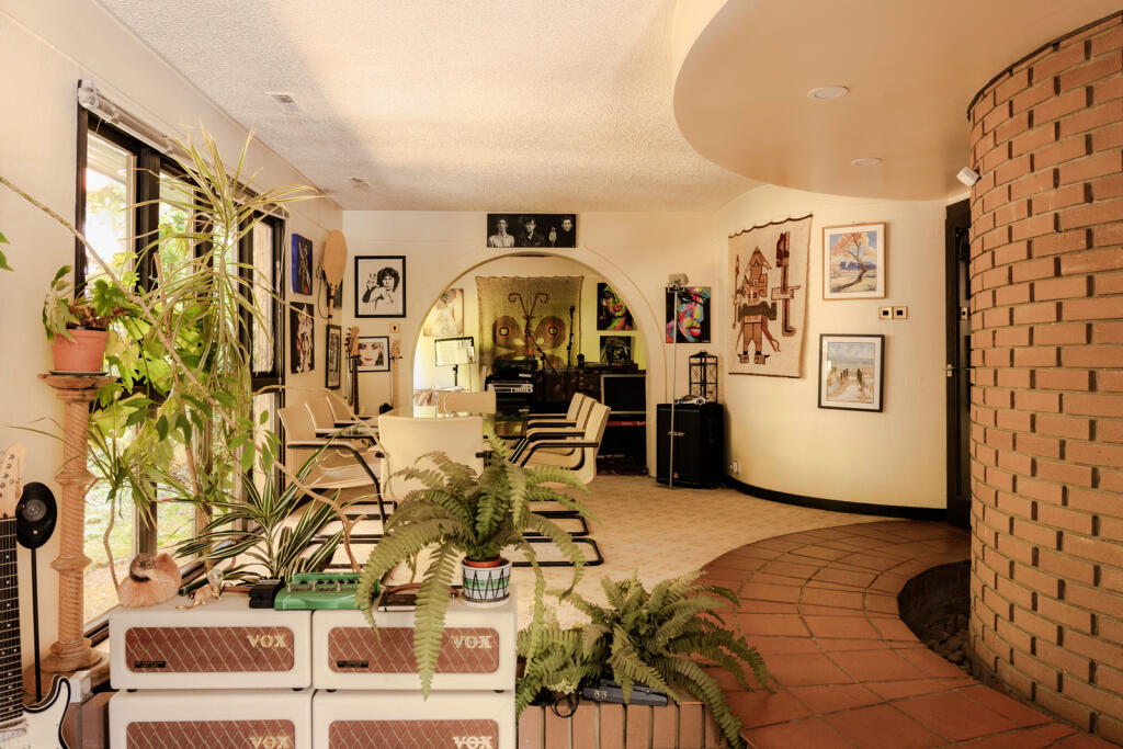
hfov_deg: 78.6
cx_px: 562
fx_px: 686
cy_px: 374
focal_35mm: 22
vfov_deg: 57.2
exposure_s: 1.3
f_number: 8
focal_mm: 22
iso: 200
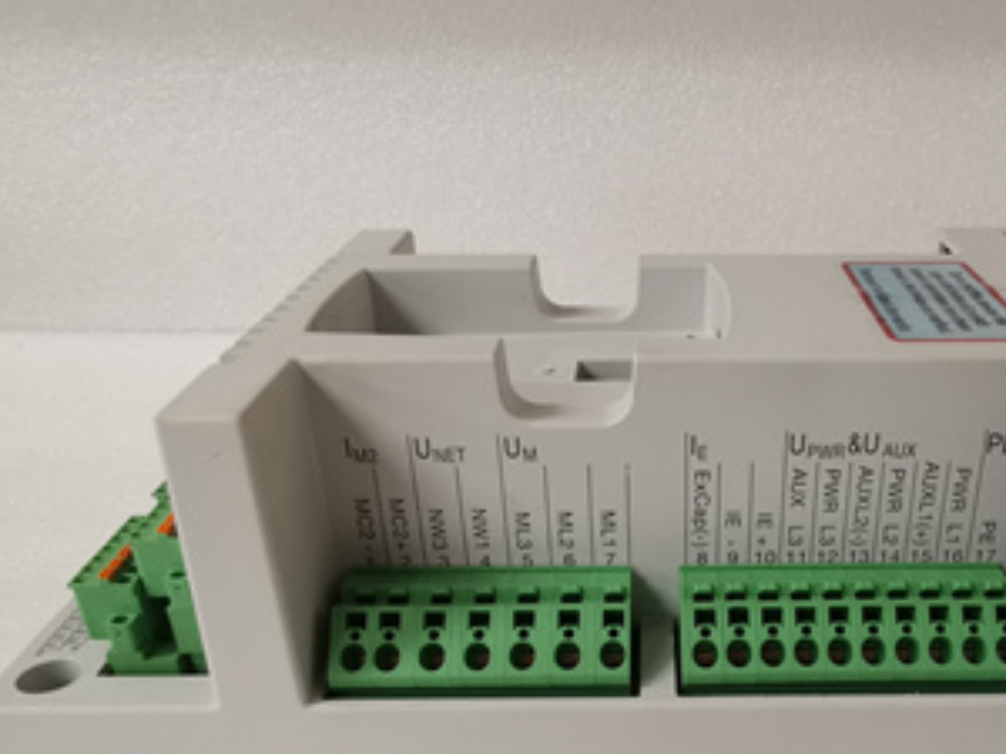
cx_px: 664
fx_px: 1017
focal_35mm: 35
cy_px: 591
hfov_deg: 51.7
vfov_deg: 39.3
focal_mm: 3.95
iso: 200
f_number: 2.2
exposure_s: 1/36
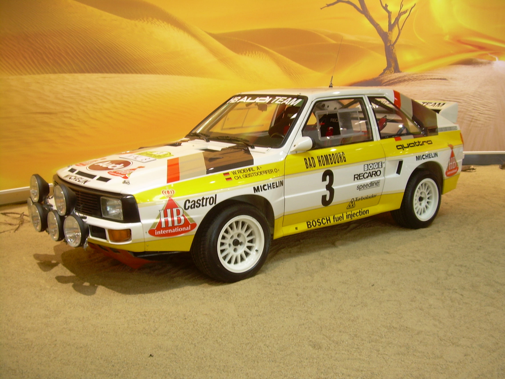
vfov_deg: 37.7
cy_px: 190
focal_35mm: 38
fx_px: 554
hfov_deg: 49.0
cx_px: 252
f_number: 2.8
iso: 50
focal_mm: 6.3
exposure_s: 1/11.3
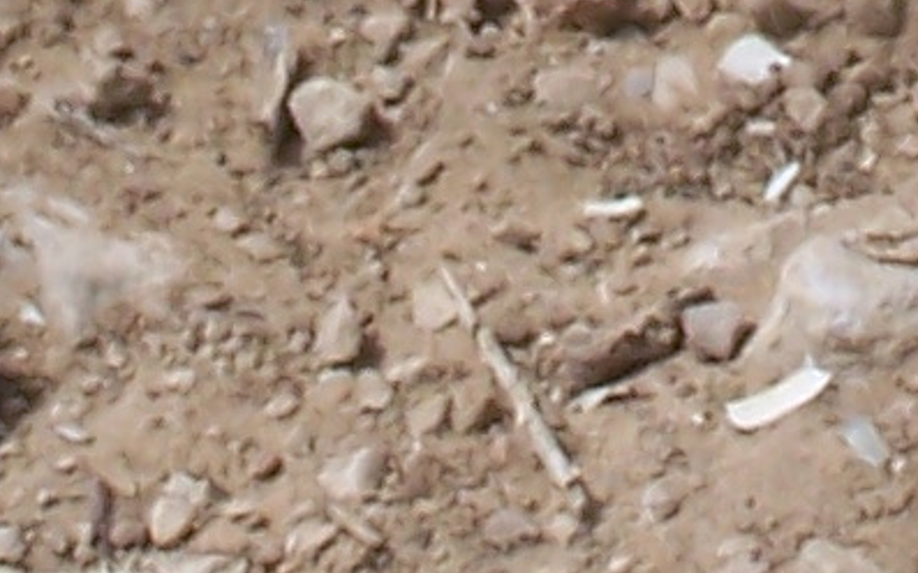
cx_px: 1170
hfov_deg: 4.1
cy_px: -1125
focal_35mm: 516
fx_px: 12908
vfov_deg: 2.5
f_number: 4.5
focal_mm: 12.4
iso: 80
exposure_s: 1/1000
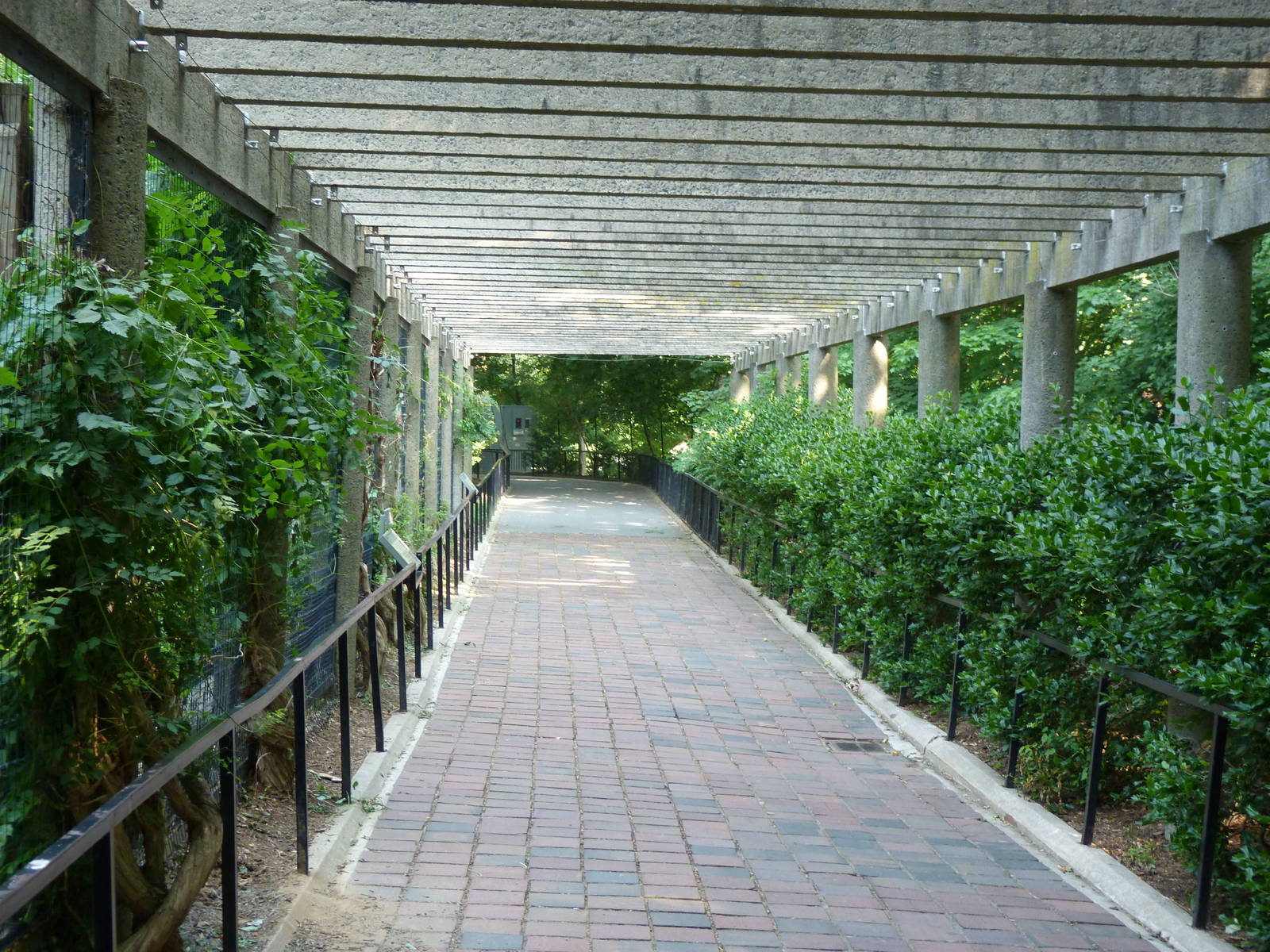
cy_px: 476
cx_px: 635
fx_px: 1981
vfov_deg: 27.0
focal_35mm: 54
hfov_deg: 35.5
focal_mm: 9.7
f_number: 3.2
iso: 200
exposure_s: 1/60
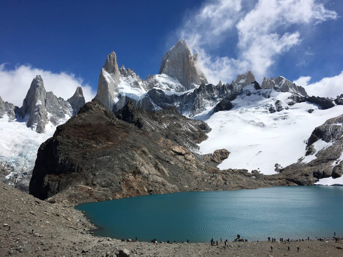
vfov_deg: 48.2
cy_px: 128
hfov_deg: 61.7
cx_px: 172
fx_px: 287
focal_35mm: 29
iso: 25
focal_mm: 4.15
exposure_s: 1/5917
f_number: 2.2
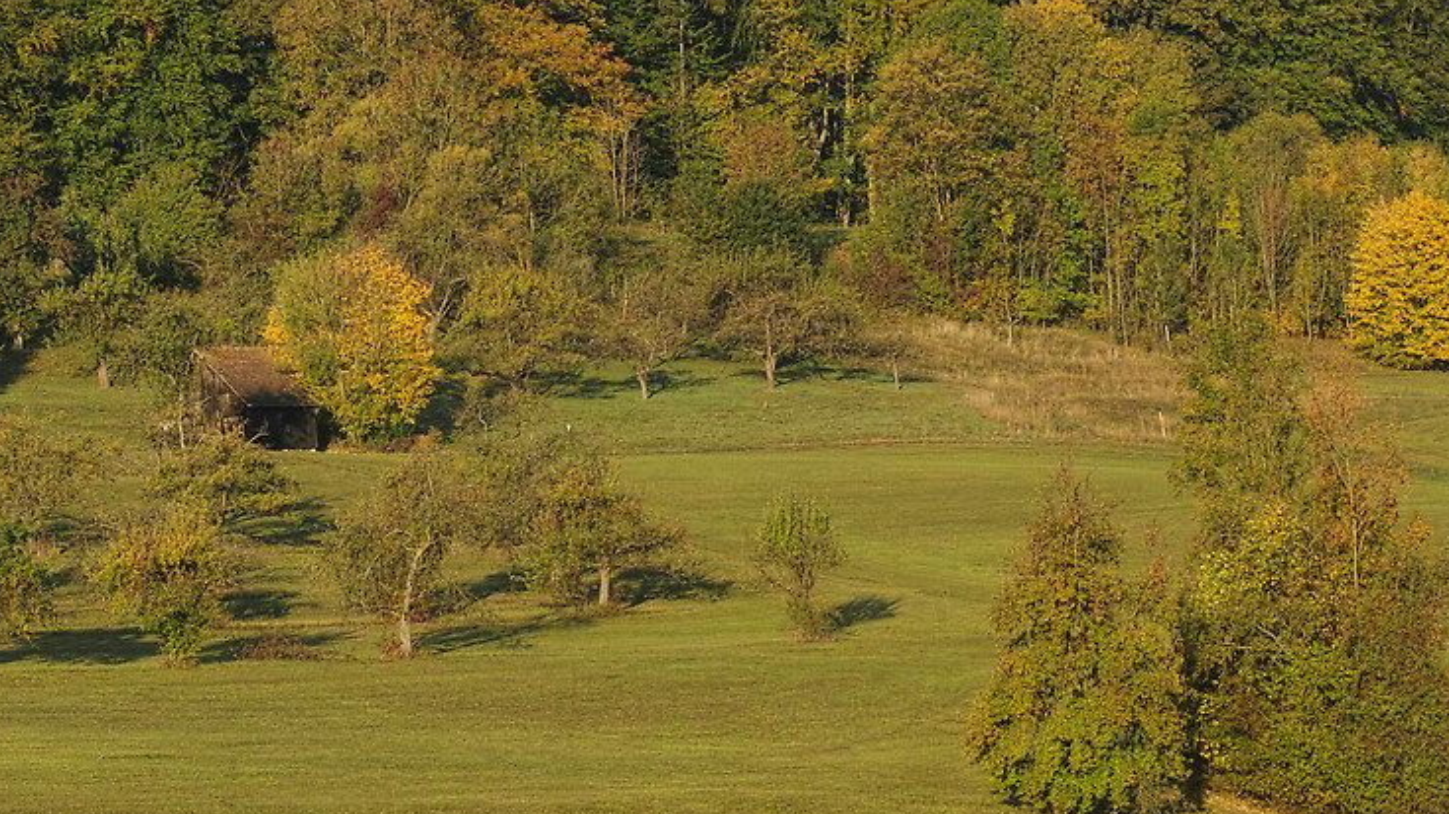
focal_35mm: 154
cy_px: -106
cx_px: -114
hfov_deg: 13.7
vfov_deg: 7.8
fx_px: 5915
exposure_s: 1/160
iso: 100
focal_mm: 30
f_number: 6.3
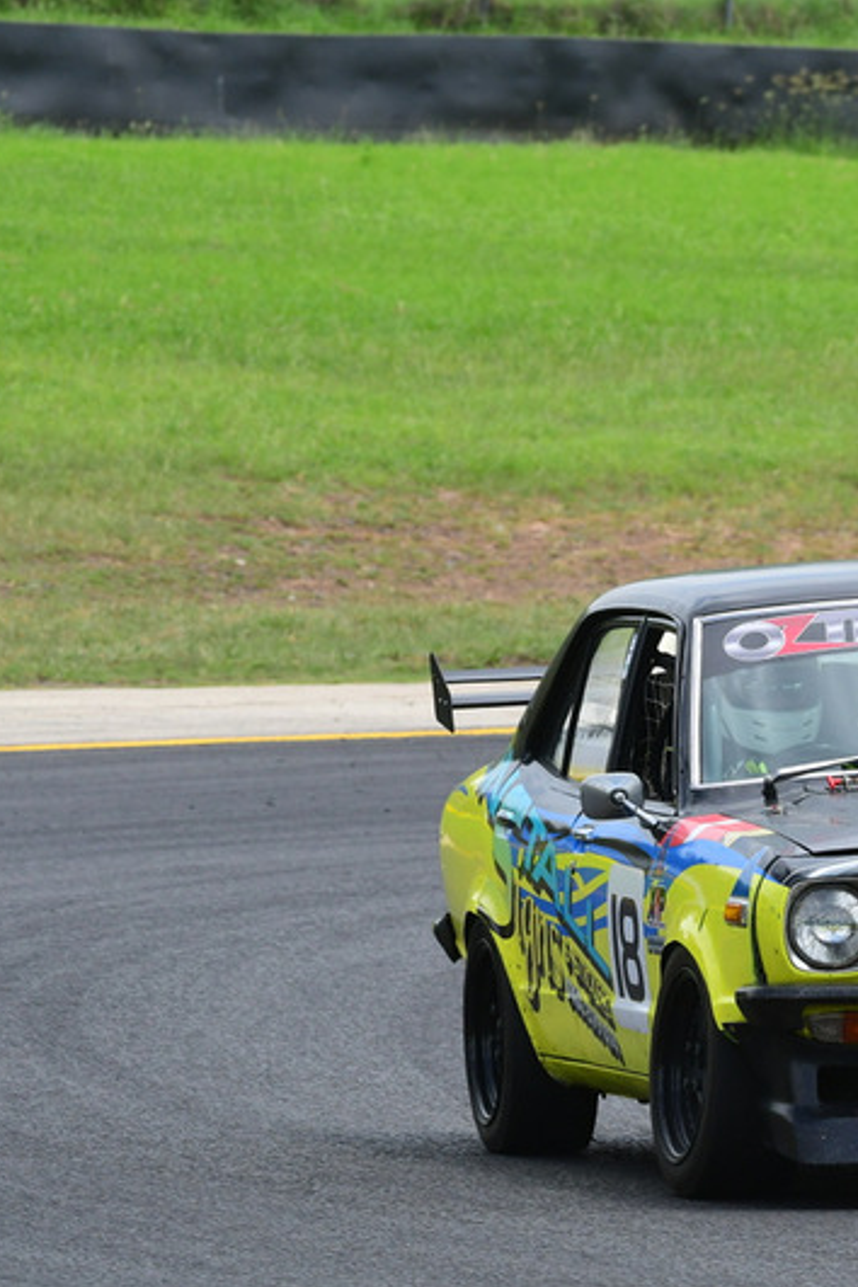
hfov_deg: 2.4
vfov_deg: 3.6
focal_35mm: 565
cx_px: 916
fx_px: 20197
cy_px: 645
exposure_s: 1/640
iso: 640
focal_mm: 250
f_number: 11
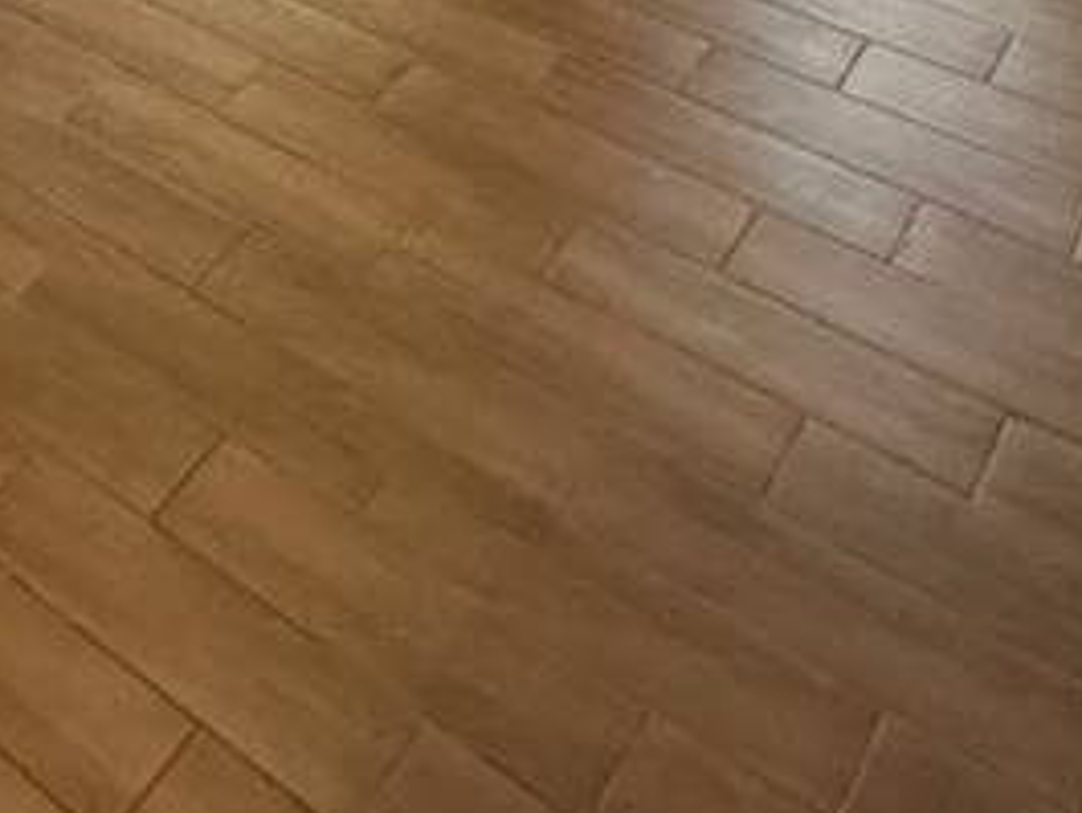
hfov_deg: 34.8
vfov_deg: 22.7
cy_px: -368
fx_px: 1689
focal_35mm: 54
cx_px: 278
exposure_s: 1/60
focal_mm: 2.22
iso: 640
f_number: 2.2
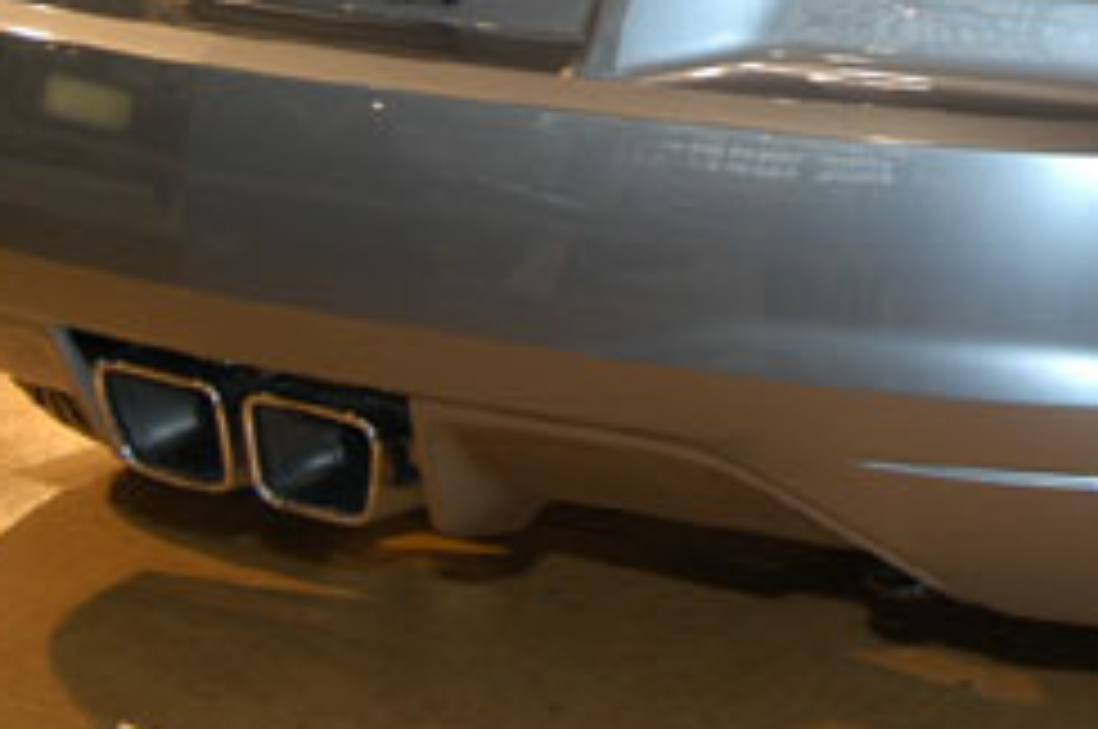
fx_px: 3807
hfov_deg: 15.9
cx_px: 1208
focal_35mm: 125
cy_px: -220
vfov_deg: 10.7
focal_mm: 30
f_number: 5
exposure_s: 1/60
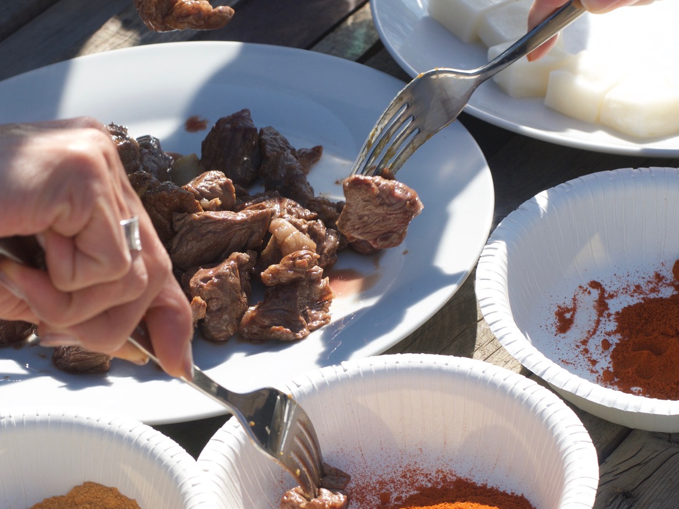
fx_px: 2452
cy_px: 268
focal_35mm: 125
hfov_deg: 15.7
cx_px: 244
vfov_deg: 11.9
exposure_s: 1/200
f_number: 7.1
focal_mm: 50
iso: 100
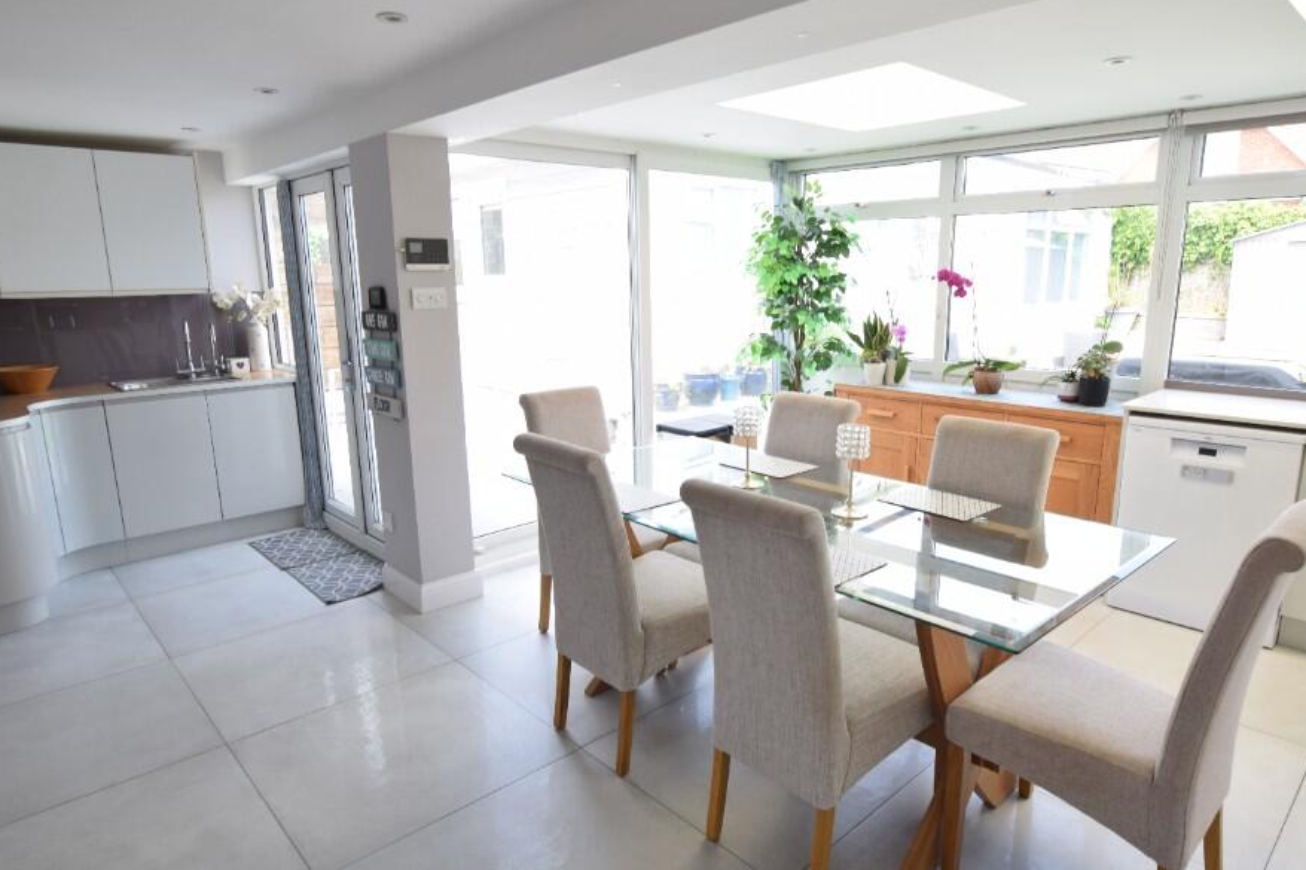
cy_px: 438
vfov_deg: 59.5
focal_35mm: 21
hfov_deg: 81.2
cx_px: 680
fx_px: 762
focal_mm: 12
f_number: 7.1
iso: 100
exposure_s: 1/15
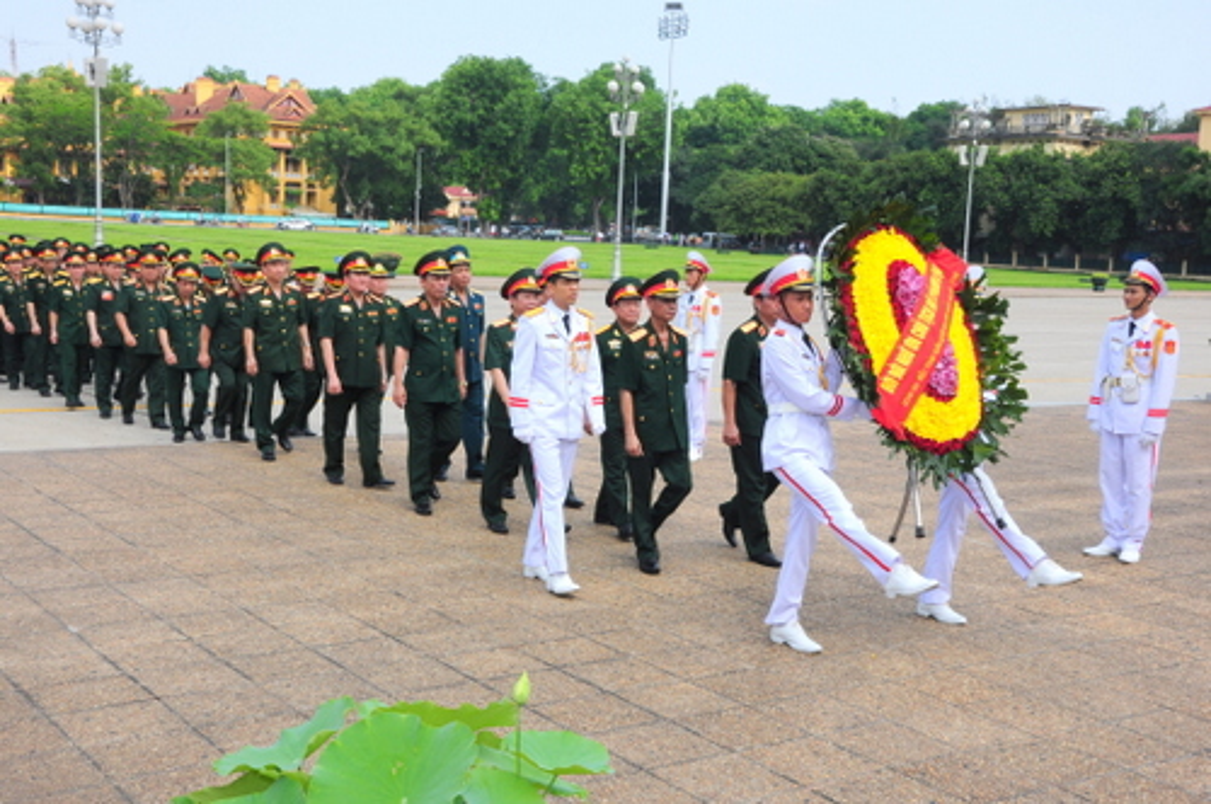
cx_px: 606
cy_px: 402
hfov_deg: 43.7
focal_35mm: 45
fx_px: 1512
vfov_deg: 29.8
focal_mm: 30
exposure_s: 1/125
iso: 250
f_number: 14
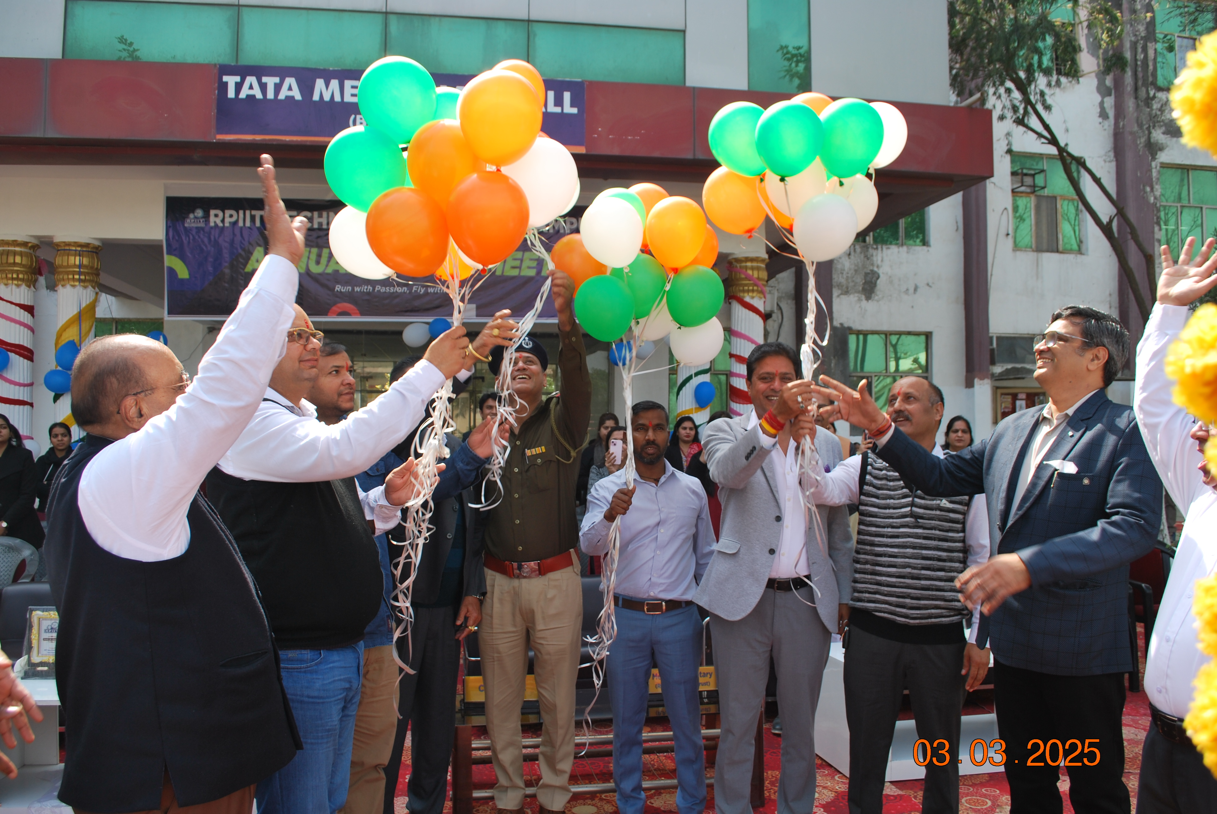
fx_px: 914
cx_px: 608
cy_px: 407
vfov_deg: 48.0
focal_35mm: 27
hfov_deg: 67.3
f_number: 6.3
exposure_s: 1/125
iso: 100
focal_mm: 18
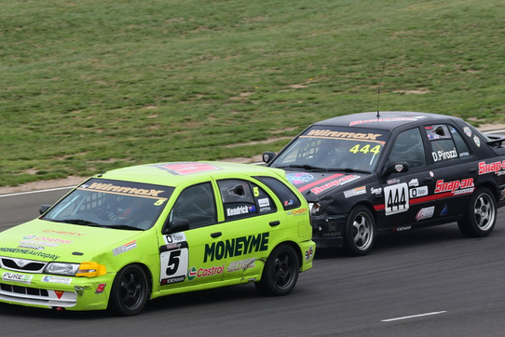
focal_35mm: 642
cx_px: 236
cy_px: 218
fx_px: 9010
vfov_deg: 2.1
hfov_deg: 3.2
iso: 500
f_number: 11
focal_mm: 290
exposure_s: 1/640
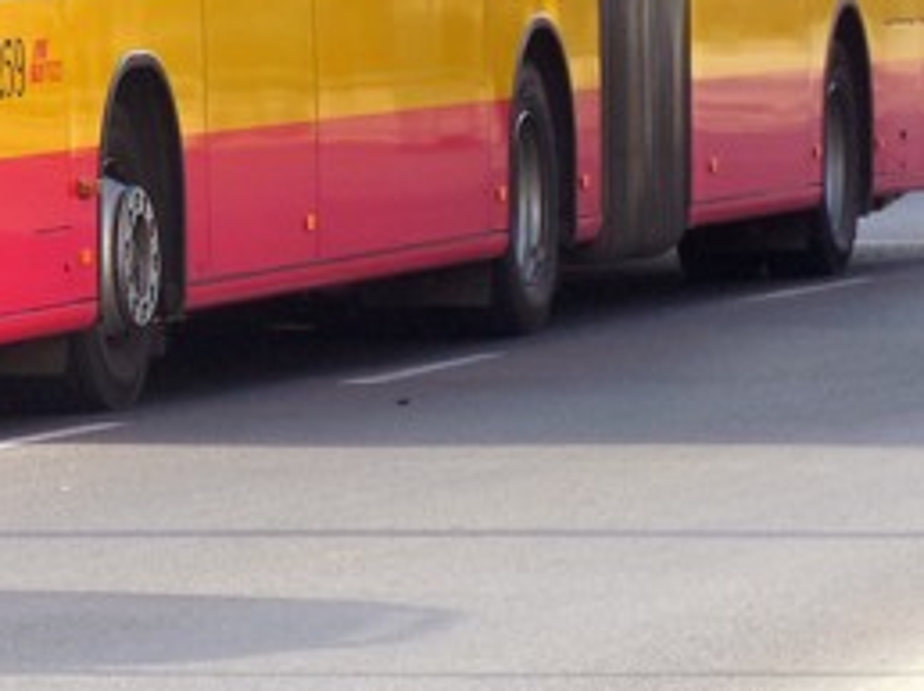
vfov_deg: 3.2
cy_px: -14
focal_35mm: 469
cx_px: -93
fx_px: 12507
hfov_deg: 4.2
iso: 125
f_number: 4.9
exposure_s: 1/100
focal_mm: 27.2
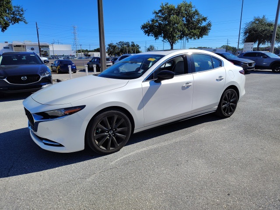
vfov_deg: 56.8
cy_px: 105
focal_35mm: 24
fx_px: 194
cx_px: 140
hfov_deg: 71.6
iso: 100
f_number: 1.8
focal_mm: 5.56
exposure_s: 1/1633
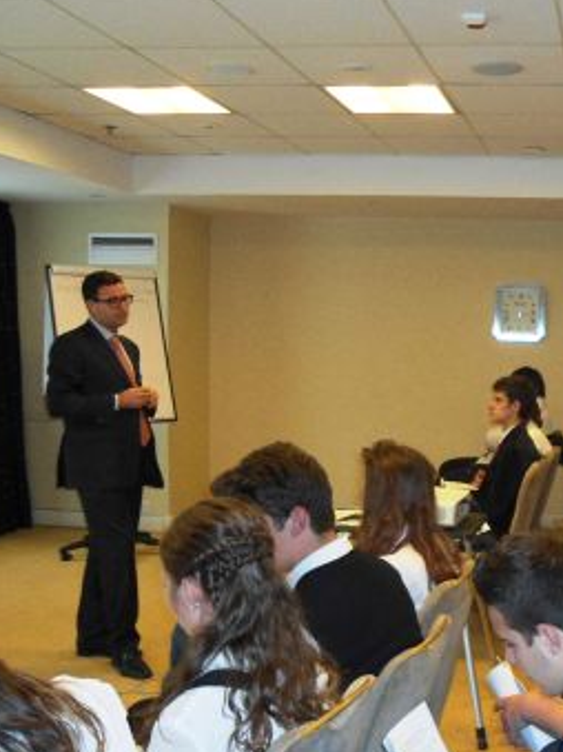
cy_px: 448
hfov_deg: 29.5
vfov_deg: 41.1
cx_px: 559
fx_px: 998
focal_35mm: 46
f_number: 2.8
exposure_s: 1/60
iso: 200
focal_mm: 4.7
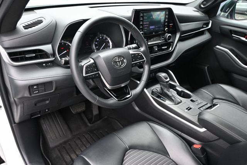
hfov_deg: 66.0
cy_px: 82
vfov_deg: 46.7
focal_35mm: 28
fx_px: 190
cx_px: 124
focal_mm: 18.5
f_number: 3.8
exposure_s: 1/125
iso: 560
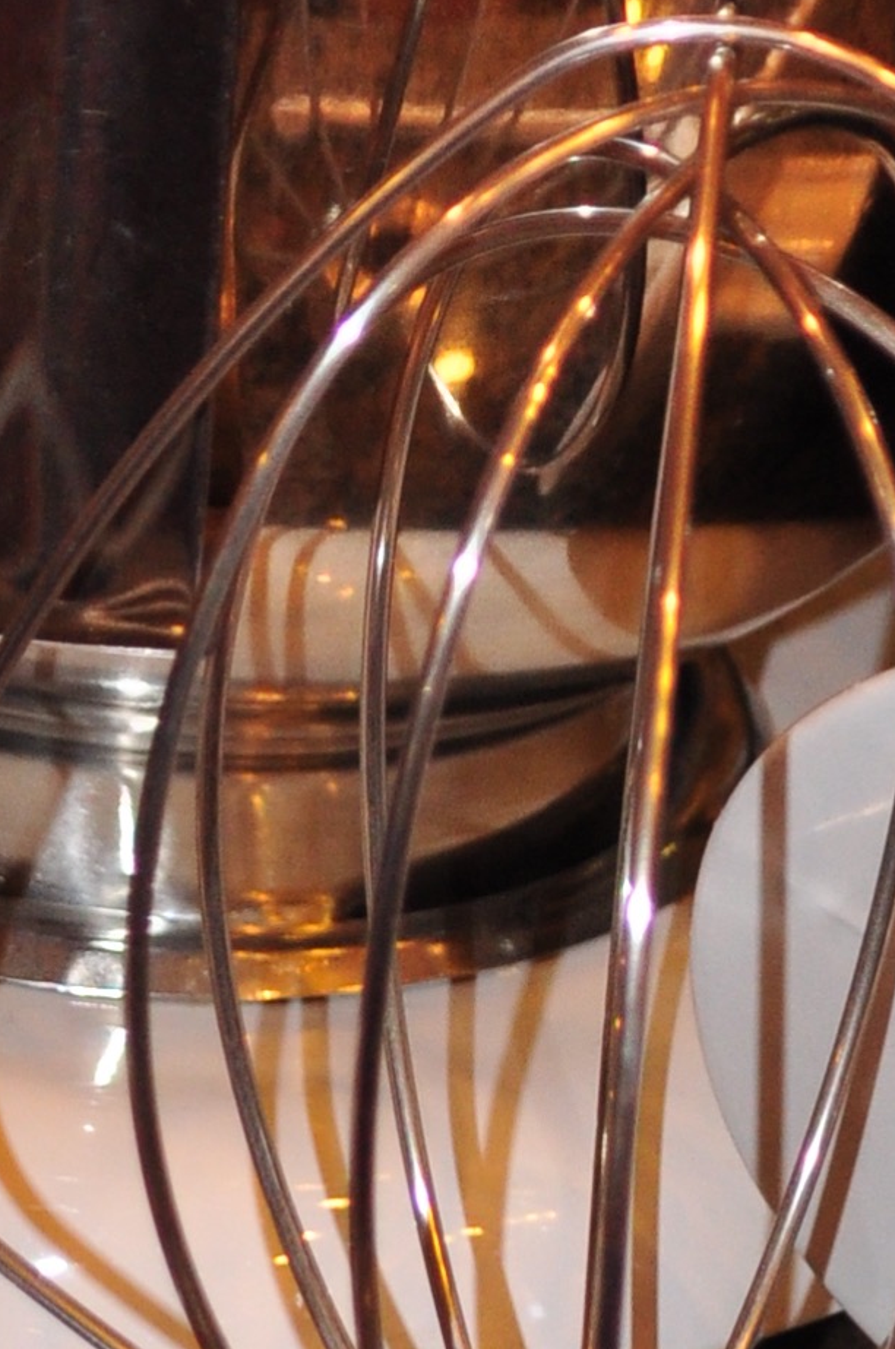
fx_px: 10959
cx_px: -38
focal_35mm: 293
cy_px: -196
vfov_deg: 7.0
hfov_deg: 4.7
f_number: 5.3
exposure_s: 1/50
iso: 500
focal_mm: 42
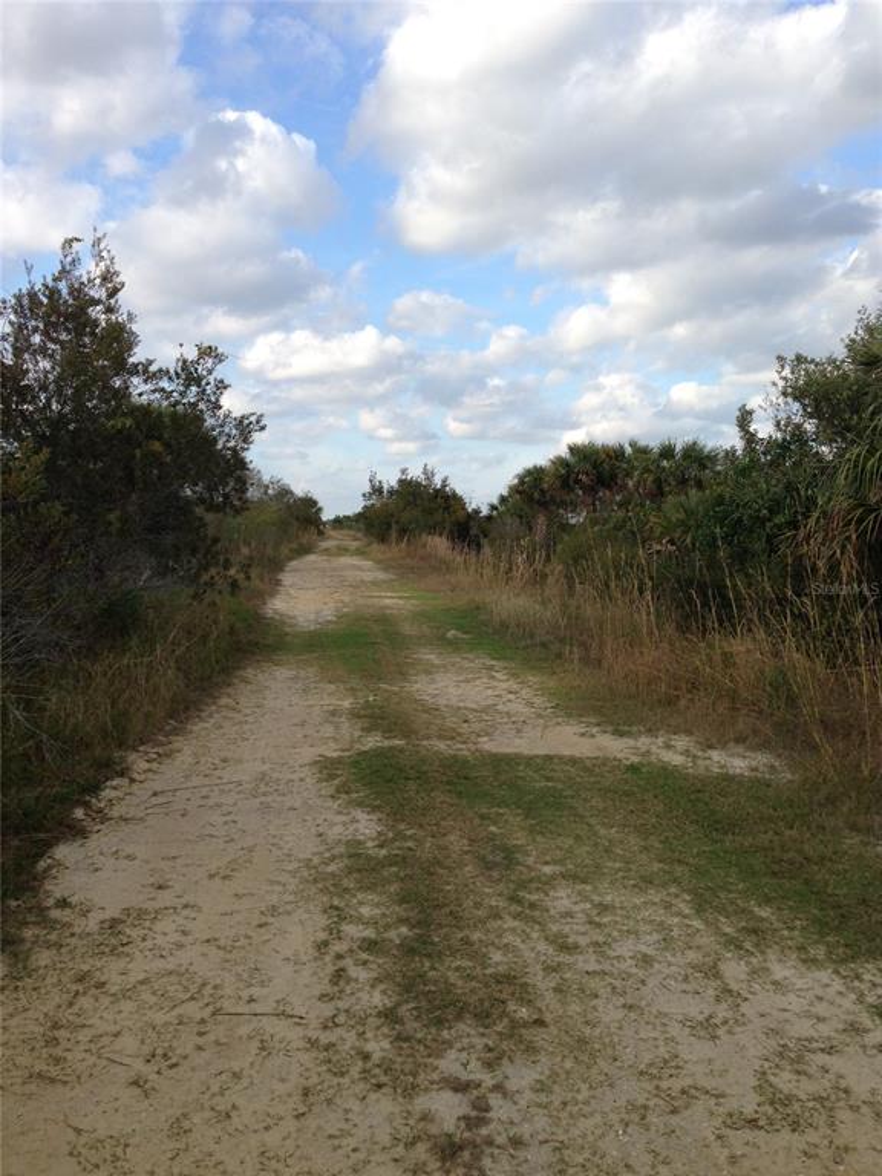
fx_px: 1121
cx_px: 441
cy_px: 588
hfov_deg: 42.9
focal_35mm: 33
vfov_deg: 55.4
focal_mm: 4.12
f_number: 2.4
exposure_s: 1/723
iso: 50
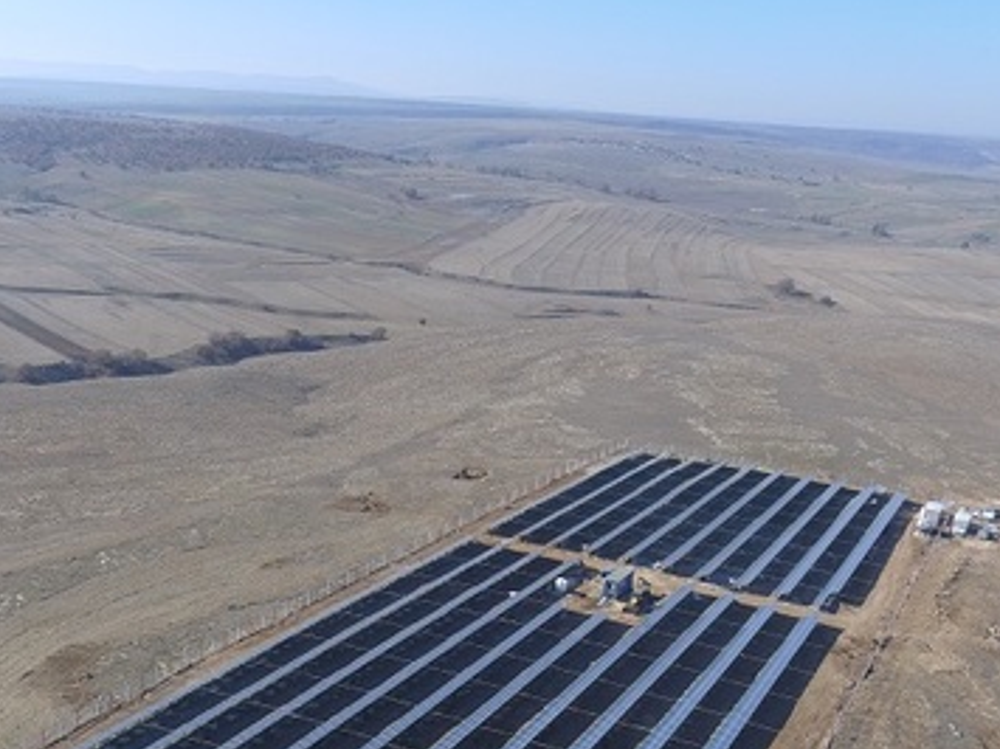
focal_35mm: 41
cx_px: 434
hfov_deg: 45.7
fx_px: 1184
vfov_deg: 33.2
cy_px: 684
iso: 100
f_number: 2.8
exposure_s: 1/765
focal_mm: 3.61
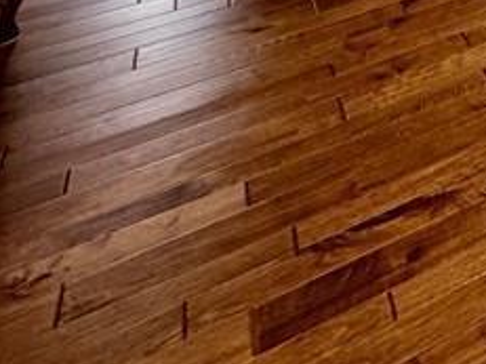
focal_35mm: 62
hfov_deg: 19.7
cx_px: 938
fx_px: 870
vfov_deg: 16.1
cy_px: -427
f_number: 2.2
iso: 250
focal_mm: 2.22
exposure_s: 1/120
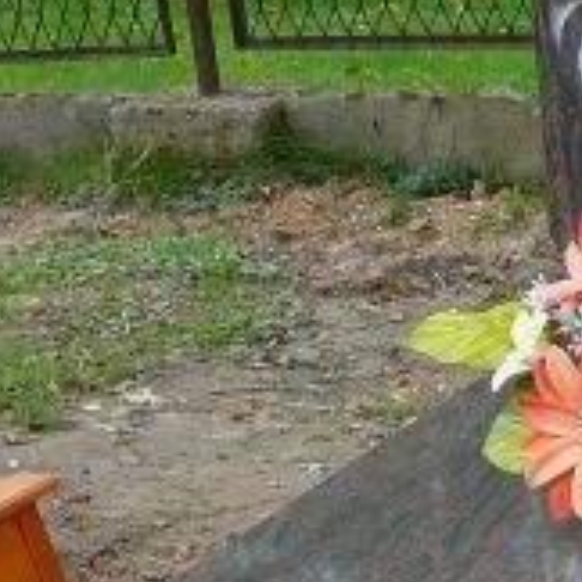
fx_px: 2321
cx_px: 733
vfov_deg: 14.0
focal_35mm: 122
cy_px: 611
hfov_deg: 13.8
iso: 80
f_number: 2.8
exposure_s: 1/80
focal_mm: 5.2
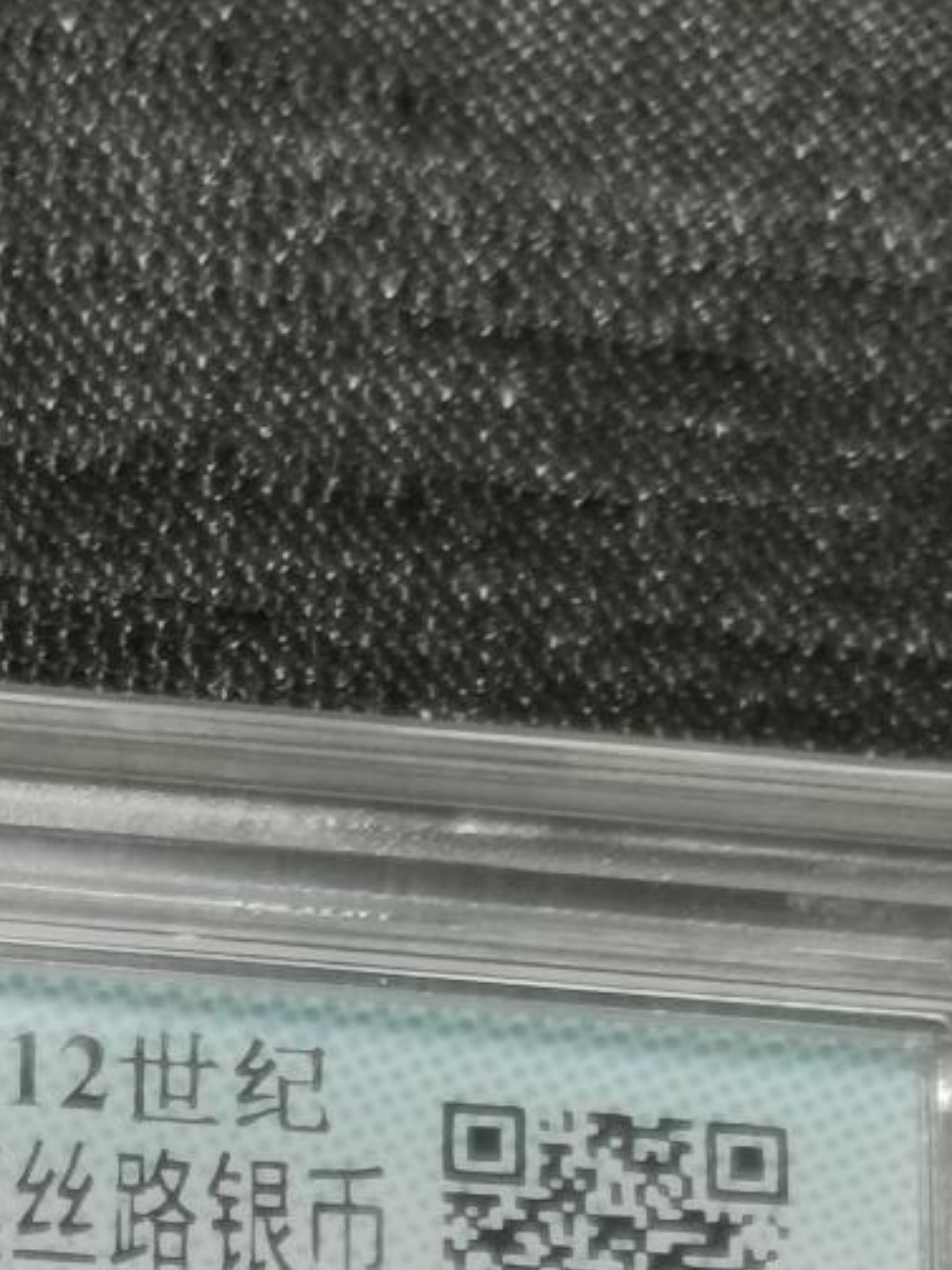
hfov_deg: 7.5
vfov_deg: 9.6
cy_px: 2209
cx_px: -61
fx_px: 7227
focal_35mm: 197
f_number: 1.8
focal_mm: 5.58
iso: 100
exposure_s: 1/120
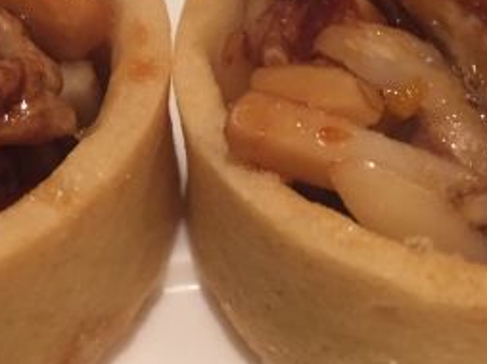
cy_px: 78
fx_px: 1124
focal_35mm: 80
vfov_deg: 18.3
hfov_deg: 24.4
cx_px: 184
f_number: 2.2
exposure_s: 1/30
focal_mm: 4.15
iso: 250
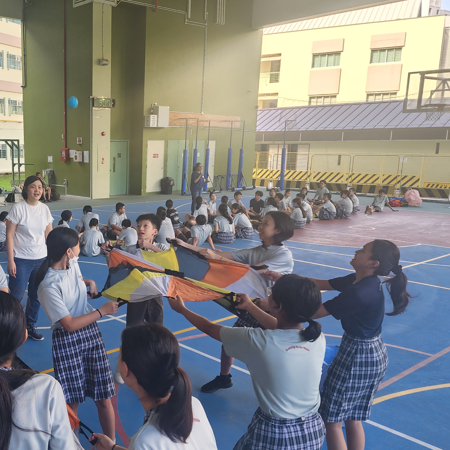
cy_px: 251
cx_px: 88
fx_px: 529
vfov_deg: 46.0
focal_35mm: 36
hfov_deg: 43.8
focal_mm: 6.4
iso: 64
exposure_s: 1/180
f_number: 1.8
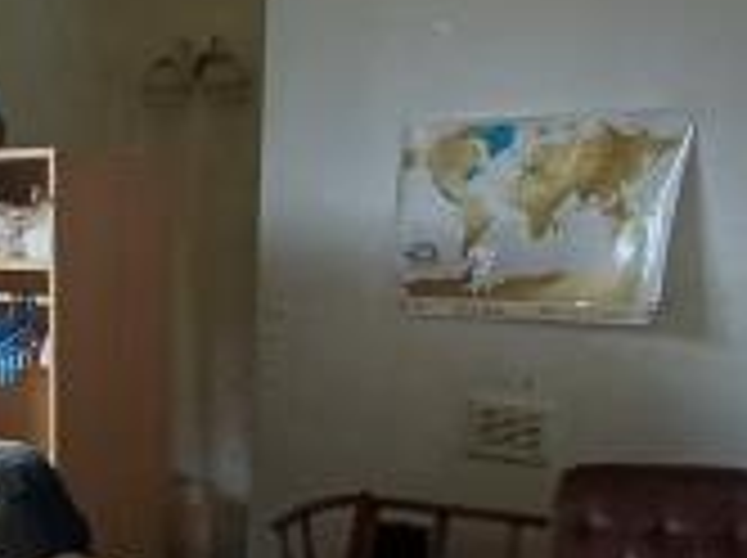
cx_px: 18
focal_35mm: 58
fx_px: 1250
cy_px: 508
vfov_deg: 24.4
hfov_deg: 31.1
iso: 100
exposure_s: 1/100
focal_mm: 1.64
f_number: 2.2
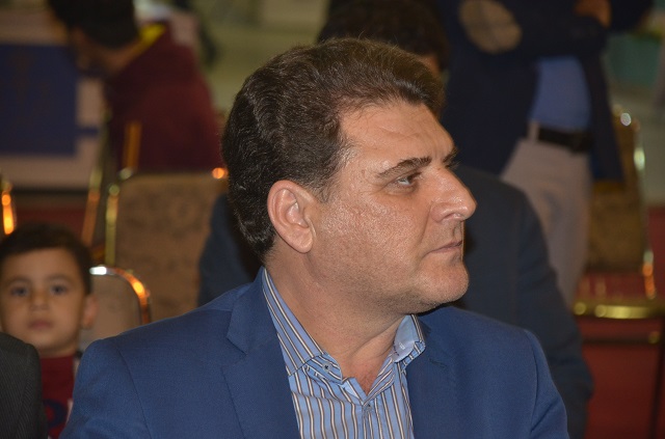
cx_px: 332
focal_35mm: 188
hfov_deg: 11.0
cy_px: 220
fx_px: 3454
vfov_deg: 7.3
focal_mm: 125
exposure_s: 1/60
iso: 800
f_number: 5.6
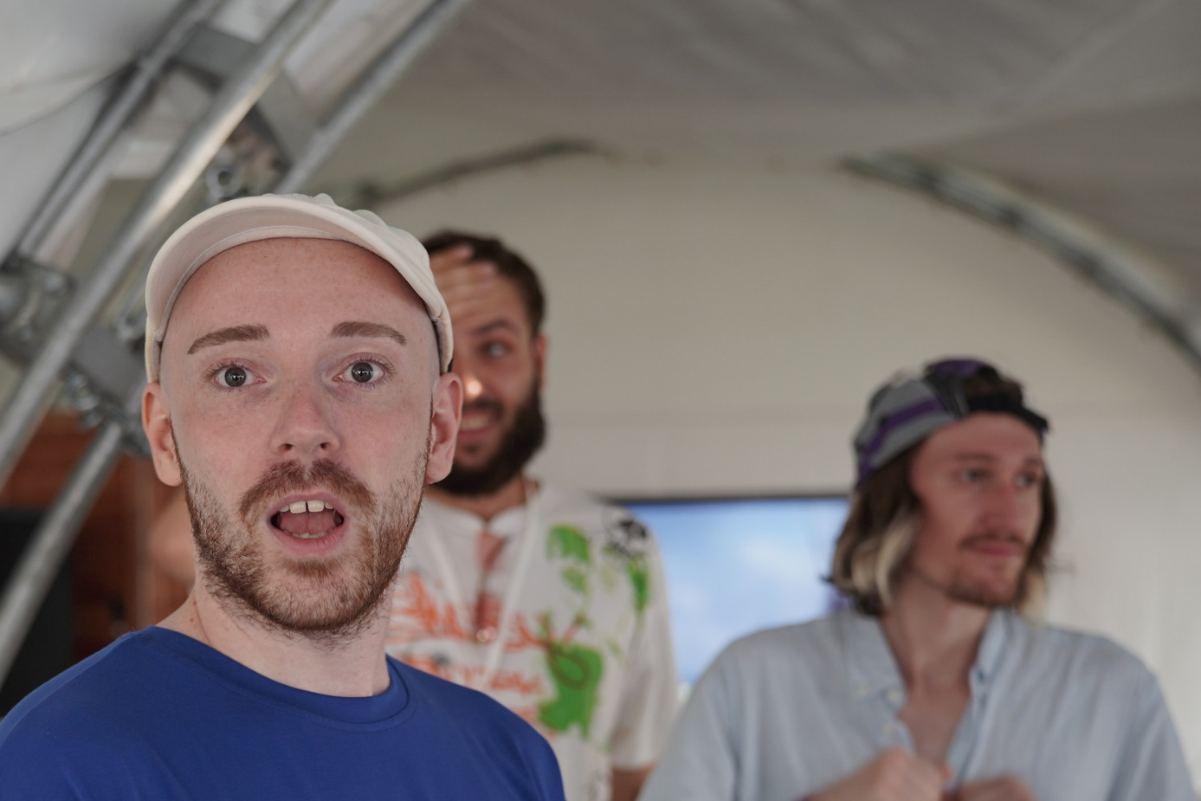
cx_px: 246
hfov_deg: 27.5
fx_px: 2402
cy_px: 731
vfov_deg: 18.6
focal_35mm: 72
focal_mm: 39
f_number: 2.8
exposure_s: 1/30
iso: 100
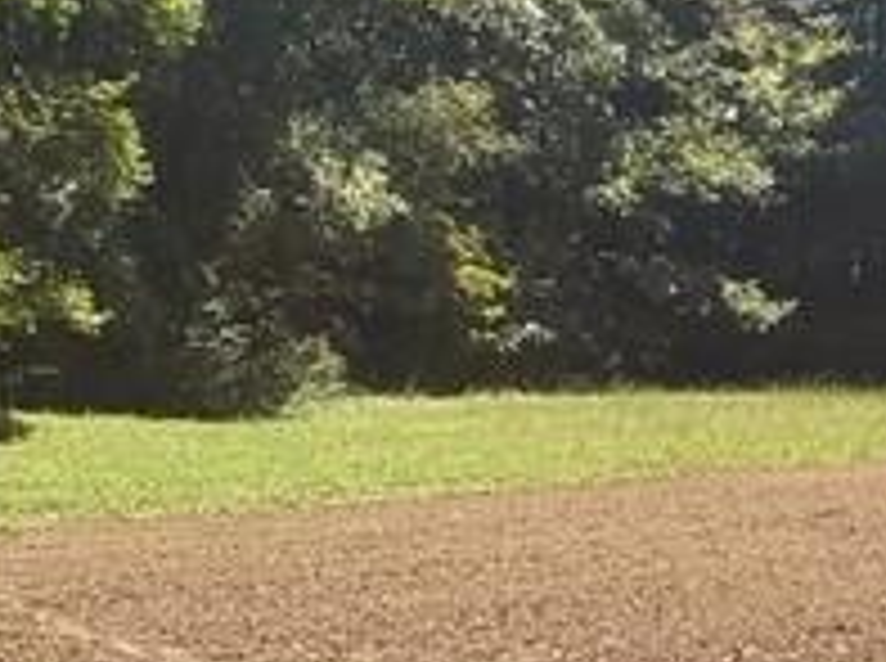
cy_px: 441
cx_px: 814
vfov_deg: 11.8
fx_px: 3194
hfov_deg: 15.6
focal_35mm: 125
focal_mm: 2.91
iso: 50
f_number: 1.9
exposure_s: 1/891
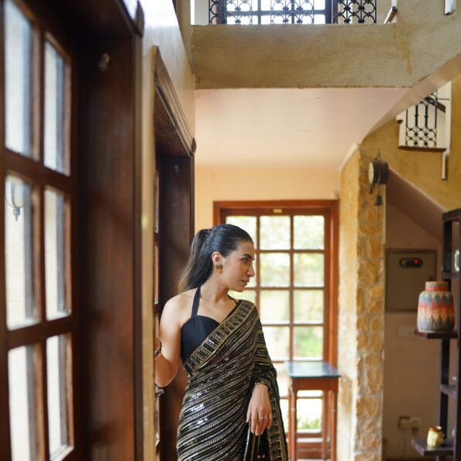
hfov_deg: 37.6
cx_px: 232
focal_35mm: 45
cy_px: 340
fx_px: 678
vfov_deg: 36.7
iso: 125
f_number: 1.4
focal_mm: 35
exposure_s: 1/100
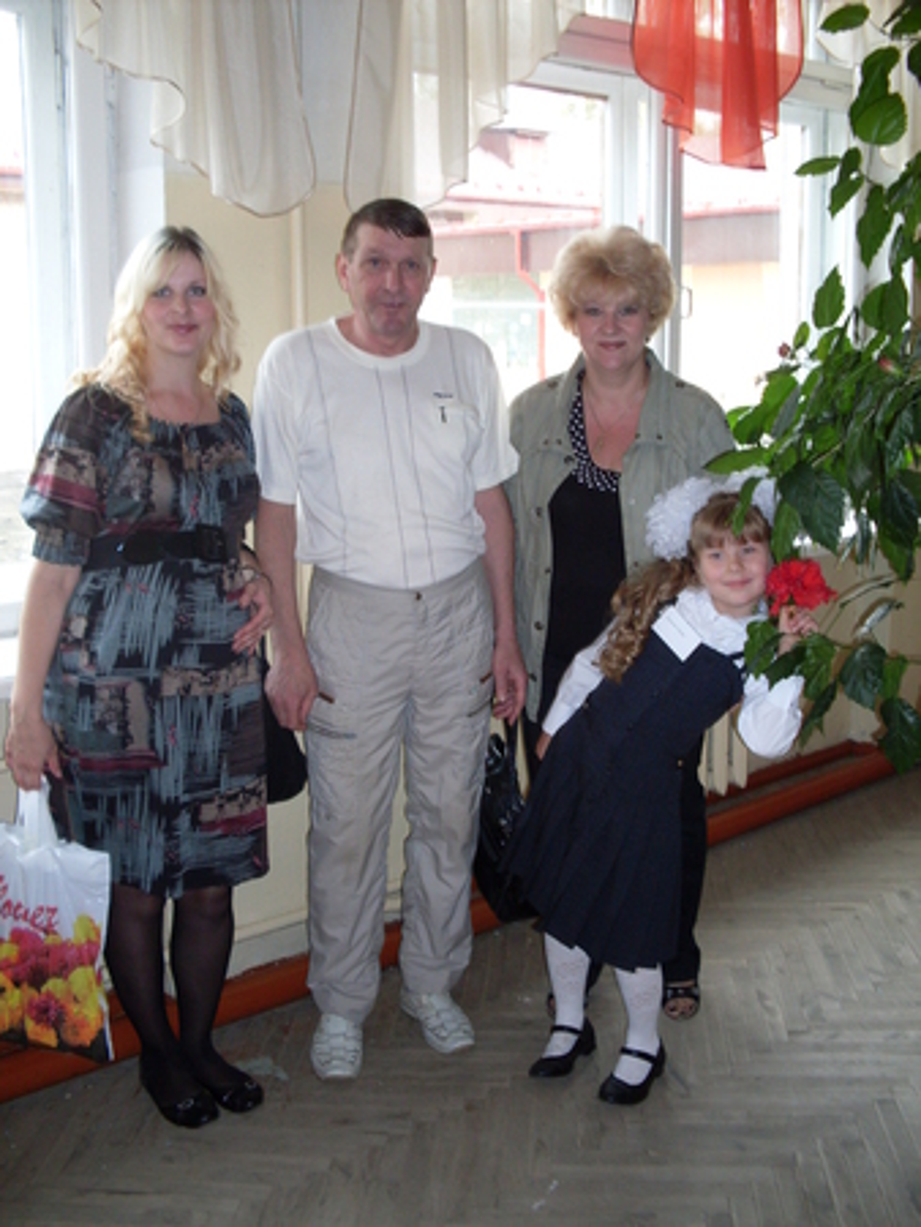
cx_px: 460
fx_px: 1347
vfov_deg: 49.0
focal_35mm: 38
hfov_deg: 37.8
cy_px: 614
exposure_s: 1/45
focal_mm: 6.3
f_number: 2.8
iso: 100
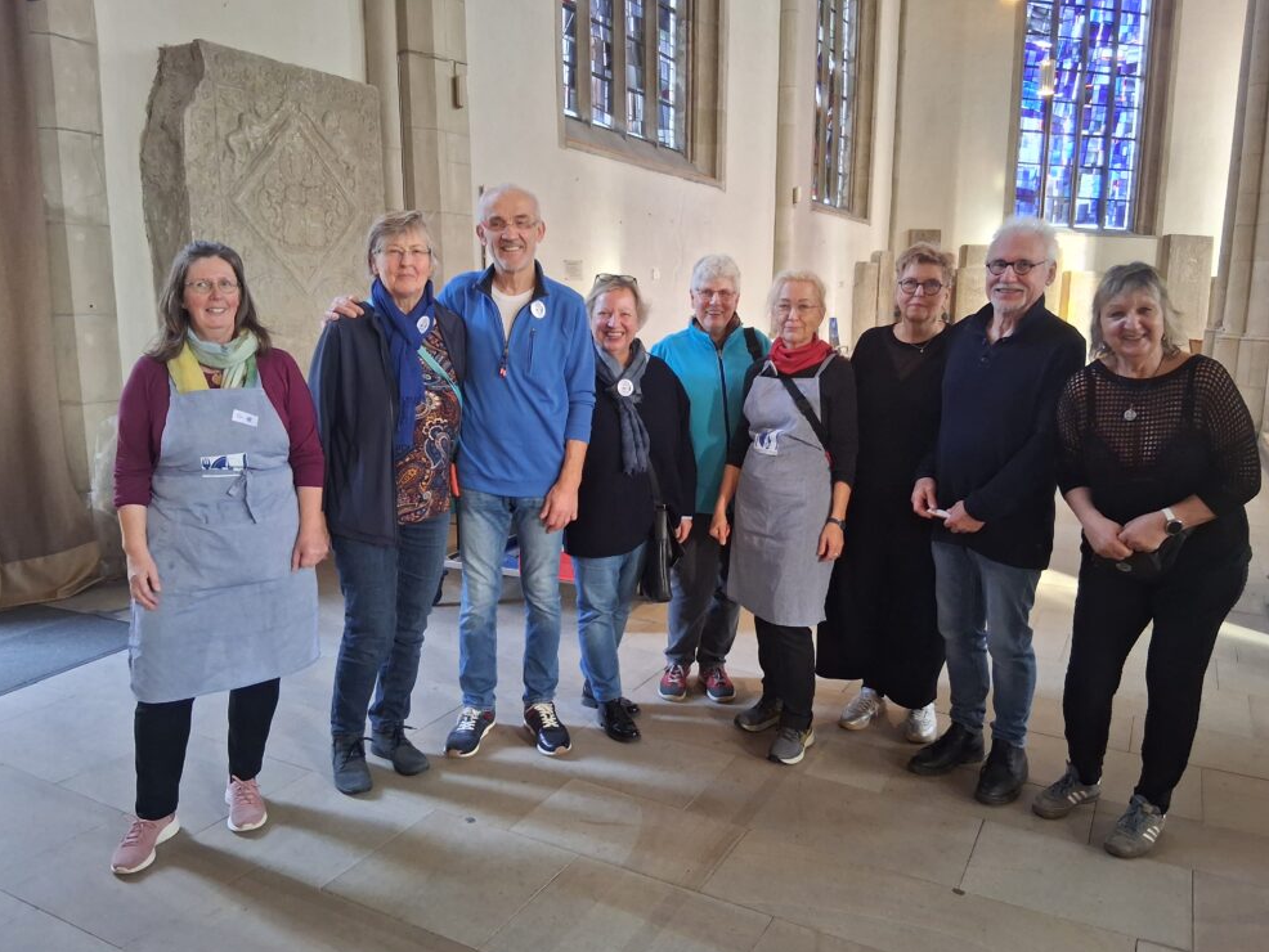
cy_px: 472
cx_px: 653
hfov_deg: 65.3
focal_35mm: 27
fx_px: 990
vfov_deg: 51.4
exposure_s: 1/50
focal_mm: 3.98
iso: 500
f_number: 1.8
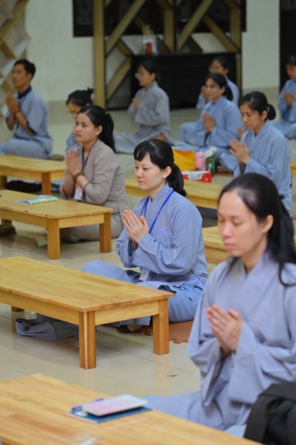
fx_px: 1481
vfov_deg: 17.1
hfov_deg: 11.4
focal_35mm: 120
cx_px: 148
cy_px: 222
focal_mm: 120
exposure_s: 1/125
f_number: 4.5
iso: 1250
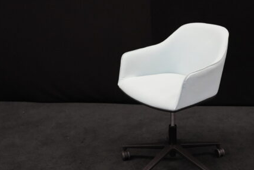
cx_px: 177
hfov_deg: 37.6
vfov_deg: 26.0
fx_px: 367
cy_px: 100
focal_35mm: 52
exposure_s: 1/160
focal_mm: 37
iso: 6400
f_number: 4
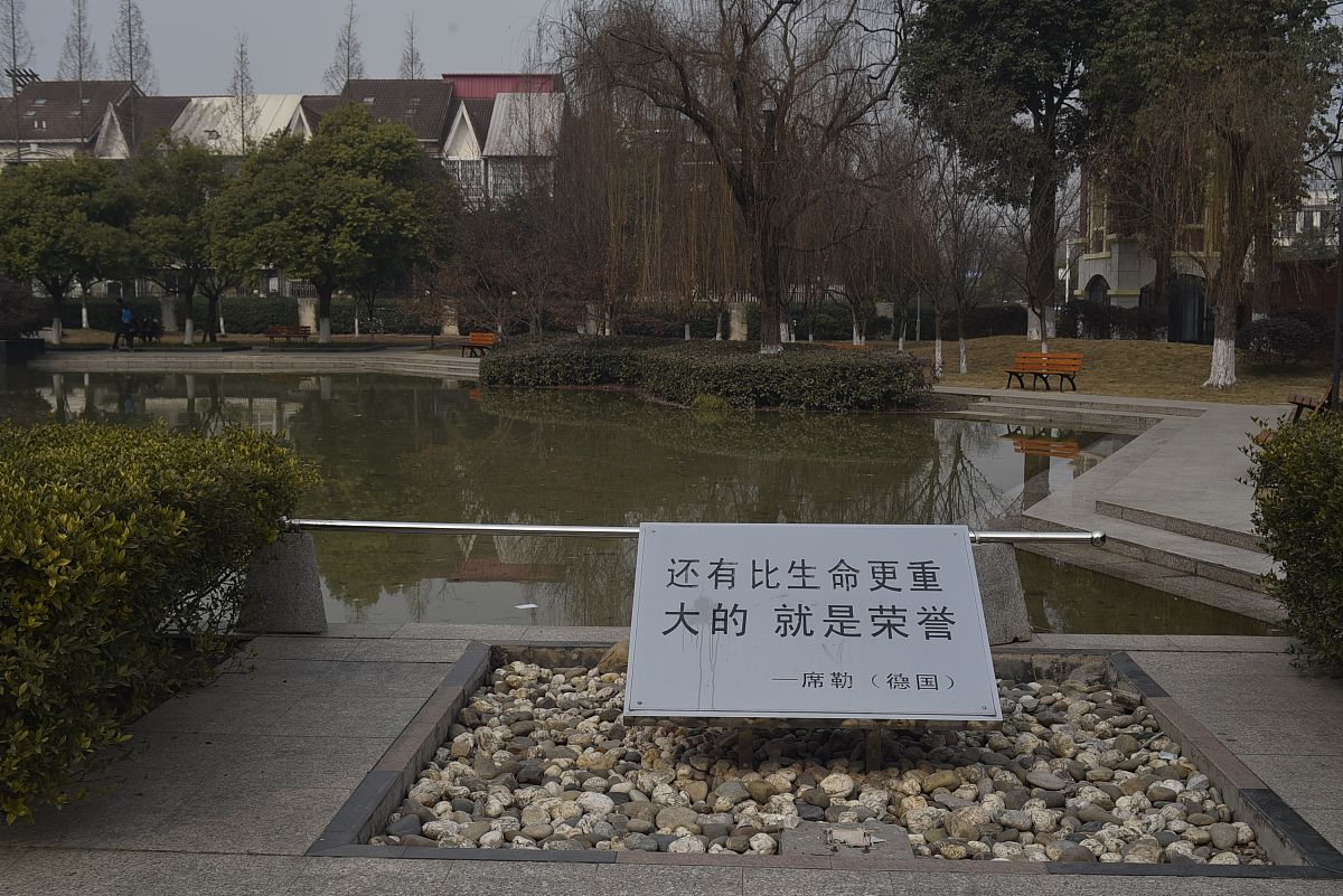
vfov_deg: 37.9
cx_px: 672
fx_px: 1306
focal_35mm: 35
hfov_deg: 54.4
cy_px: 448
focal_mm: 35
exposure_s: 1/250
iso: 100
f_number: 2.5
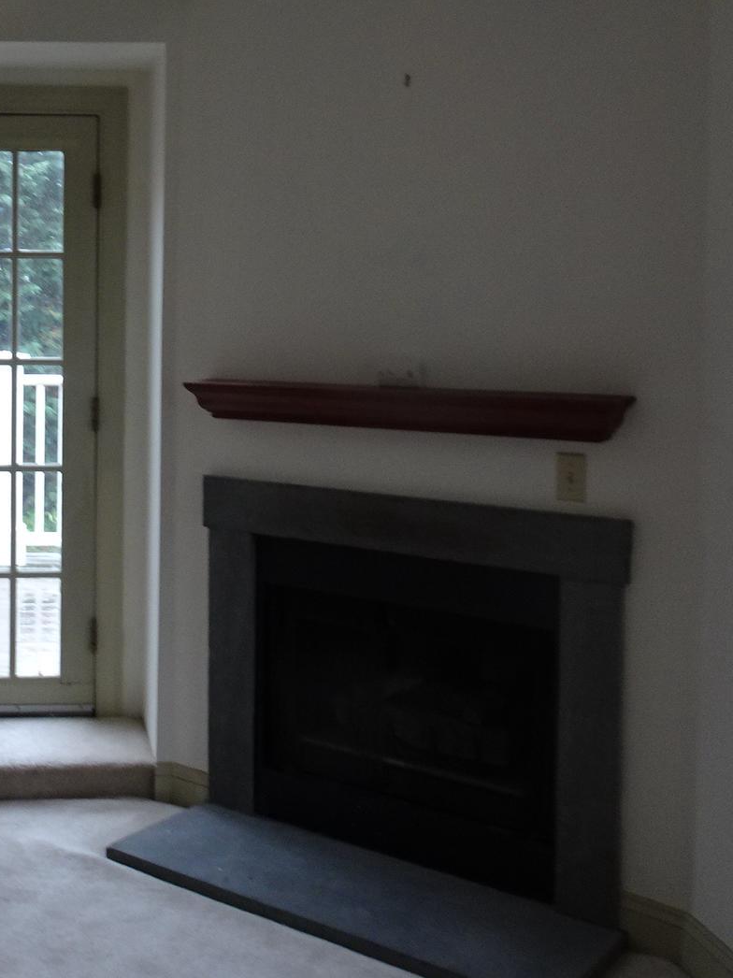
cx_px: 67
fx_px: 1328
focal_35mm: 47
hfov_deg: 29.5
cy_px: 342
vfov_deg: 40.0
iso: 160
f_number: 3.5
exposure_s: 1/30
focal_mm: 4.1
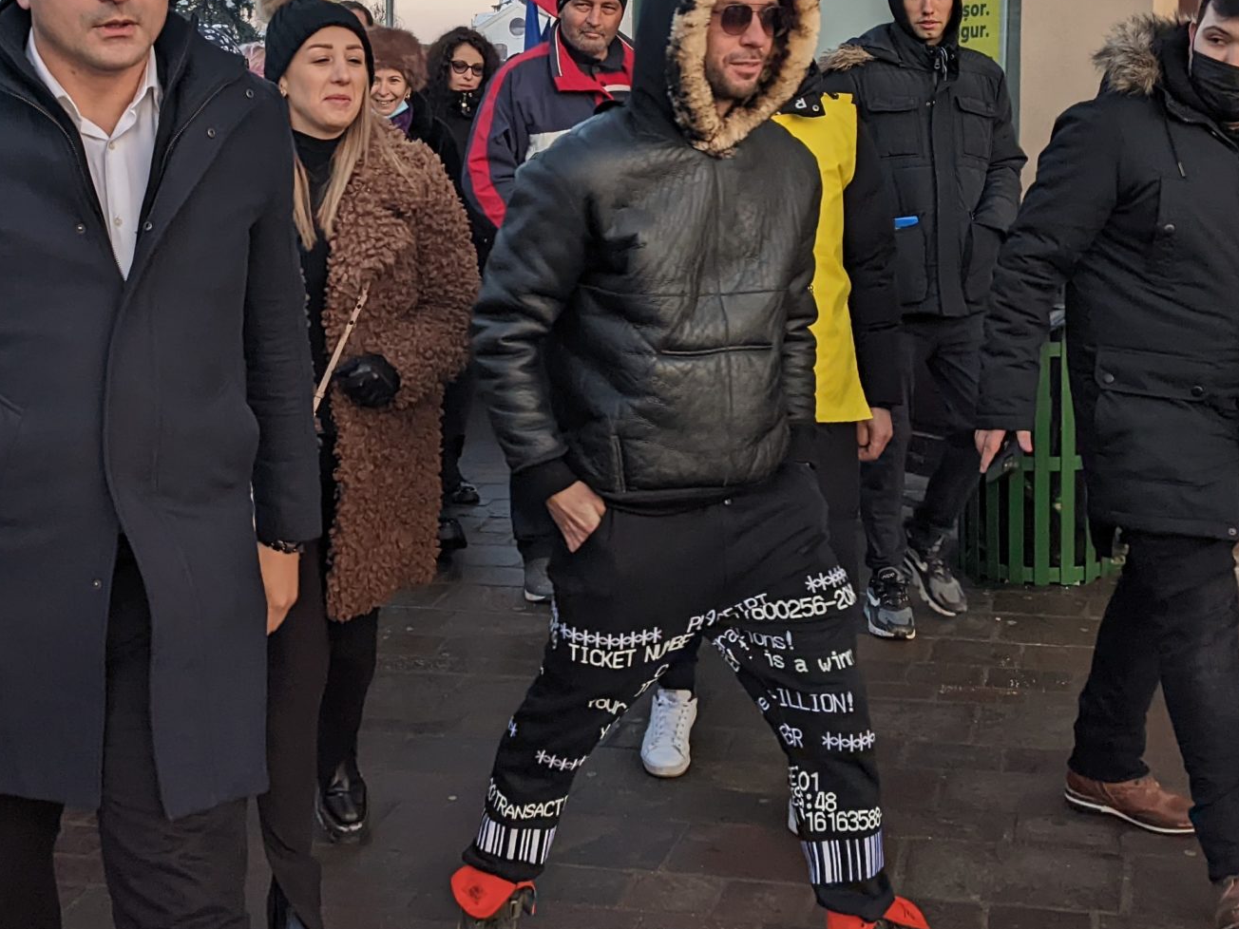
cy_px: 259
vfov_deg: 27.2
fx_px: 1897
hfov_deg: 36.1
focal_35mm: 53
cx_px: 569
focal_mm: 4.38
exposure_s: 1/252
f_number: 1.73
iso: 81
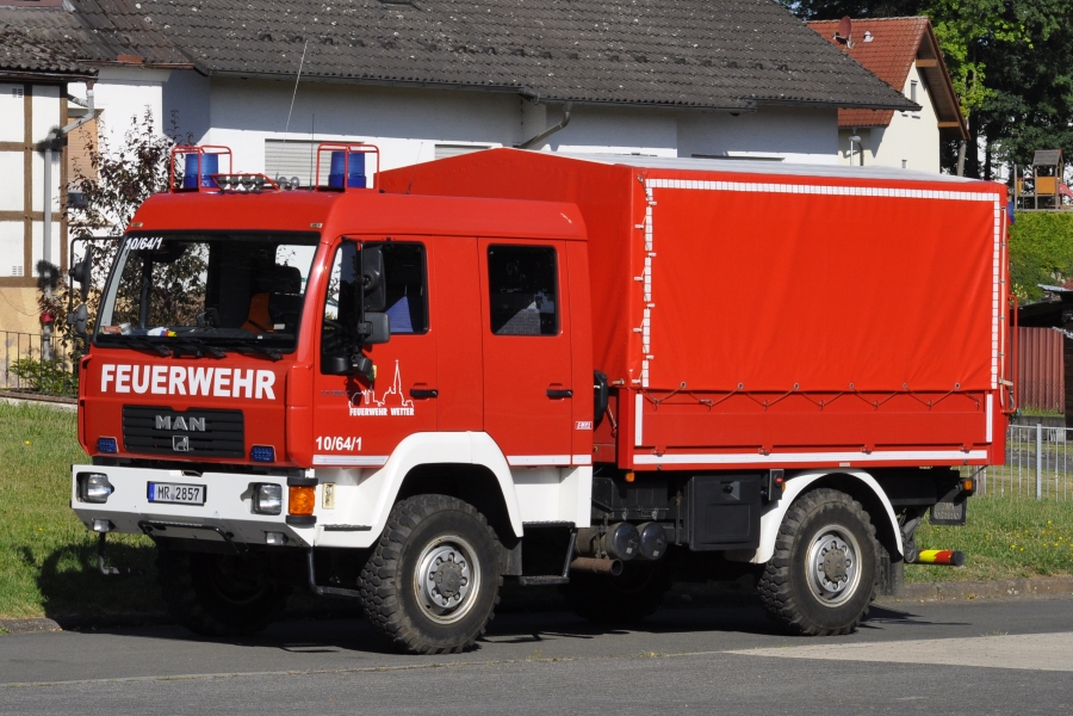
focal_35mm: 105
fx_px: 3129
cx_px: 536
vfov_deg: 13.0
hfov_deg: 19.5
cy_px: 358
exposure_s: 1/1250
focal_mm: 70
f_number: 9
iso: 500
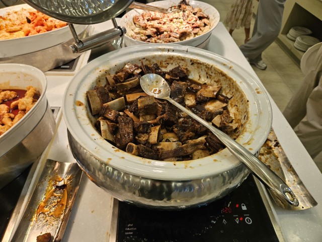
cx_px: 161
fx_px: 214
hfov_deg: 73.9
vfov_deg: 58.9
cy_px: 121
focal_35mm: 23
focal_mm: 5.4
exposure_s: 1/120
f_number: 1.8
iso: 64
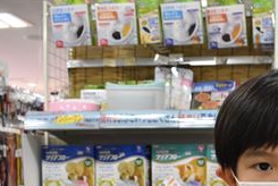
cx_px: 280
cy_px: 221
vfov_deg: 19.5
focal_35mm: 66
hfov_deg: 28.5
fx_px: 510
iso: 1600
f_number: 5
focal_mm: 18
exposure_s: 1/100
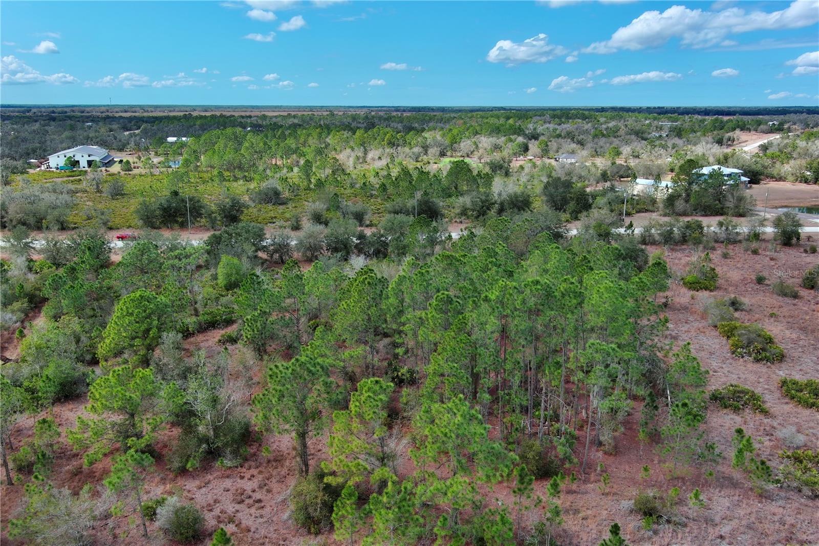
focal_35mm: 29
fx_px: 660
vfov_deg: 44.9
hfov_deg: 63.7
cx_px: 410
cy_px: 273
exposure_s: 1/320
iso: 100
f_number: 9
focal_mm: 10.57
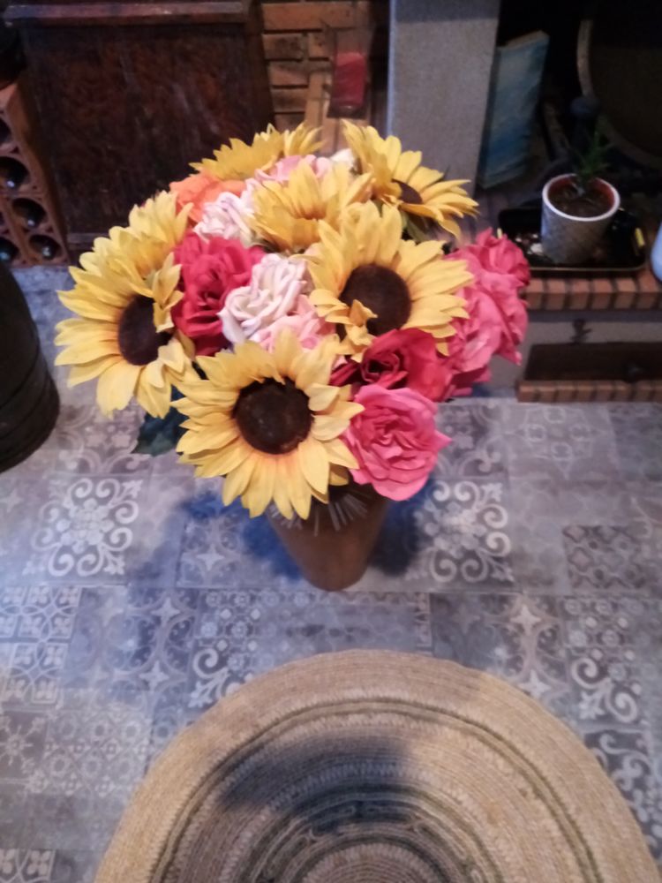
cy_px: 442
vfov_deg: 67.3
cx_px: 331
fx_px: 663
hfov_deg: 53.1
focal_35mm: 26
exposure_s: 1/25
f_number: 1.8
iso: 729
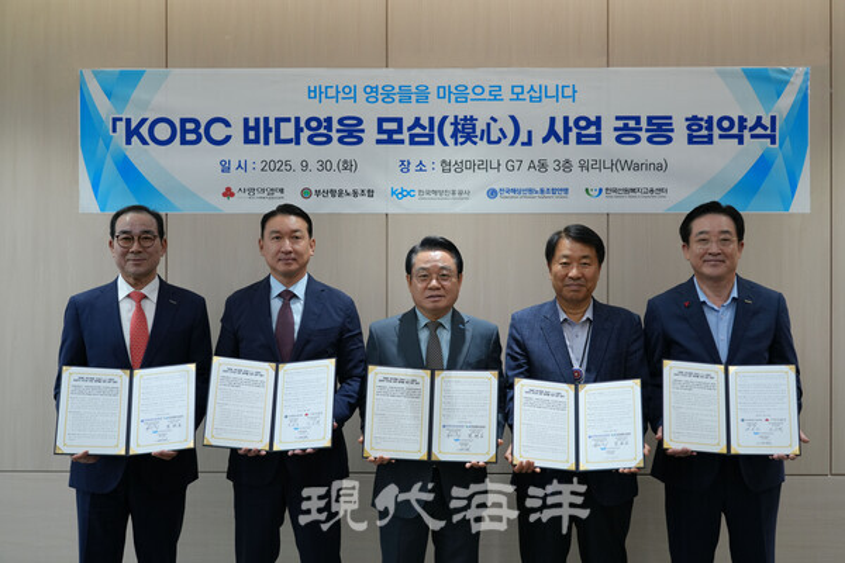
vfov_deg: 35.1
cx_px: 422
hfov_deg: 50.7
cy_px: 282
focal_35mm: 38
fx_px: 892
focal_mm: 38
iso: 800
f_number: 4
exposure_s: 1/160
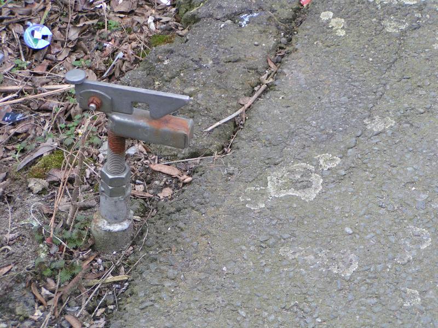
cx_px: 219
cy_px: 164
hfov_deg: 15.1
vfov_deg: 11.3
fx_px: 1658
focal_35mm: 131
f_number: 3.5
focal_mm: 20
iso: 125
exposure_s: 1/160
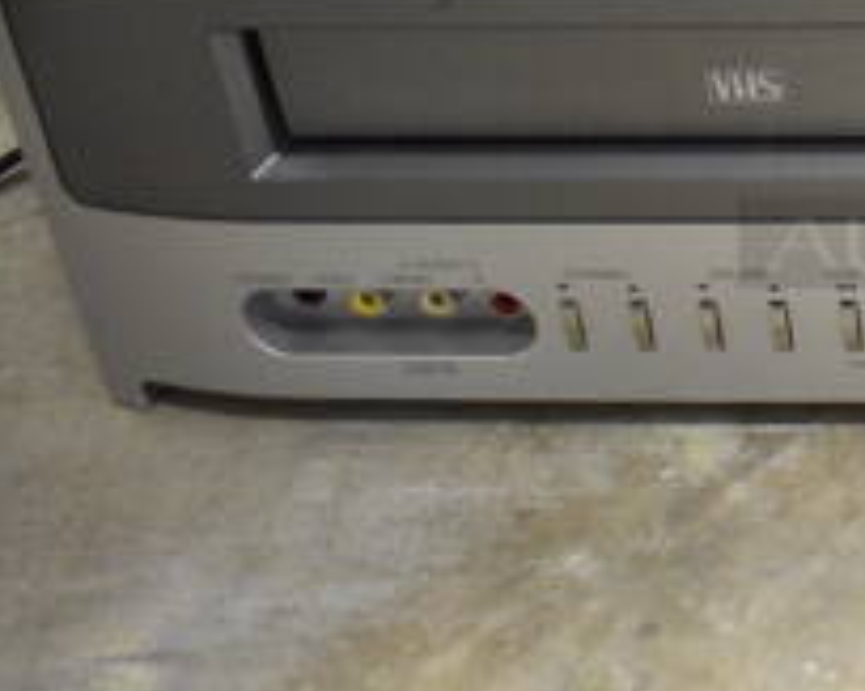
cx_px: 1213
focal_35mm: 76
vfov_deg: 19.8
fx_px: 1945
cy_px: 64
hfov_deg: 21.8
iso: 3200
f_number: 3.5
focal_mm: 18
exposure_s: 1/125
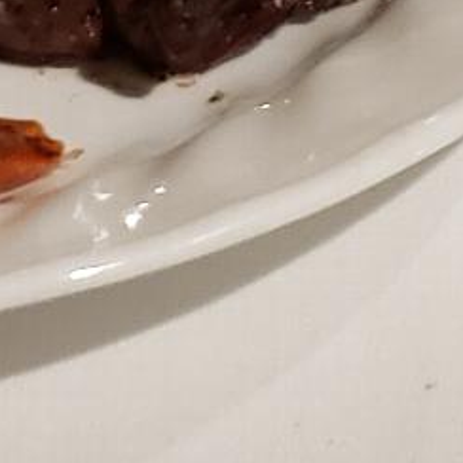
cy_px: -218
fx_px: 1422
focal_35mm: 94
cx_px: -209
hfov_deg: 16.9
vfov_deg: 16.9
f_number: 1.5
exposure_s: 1/15
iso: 250
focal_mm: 4.3
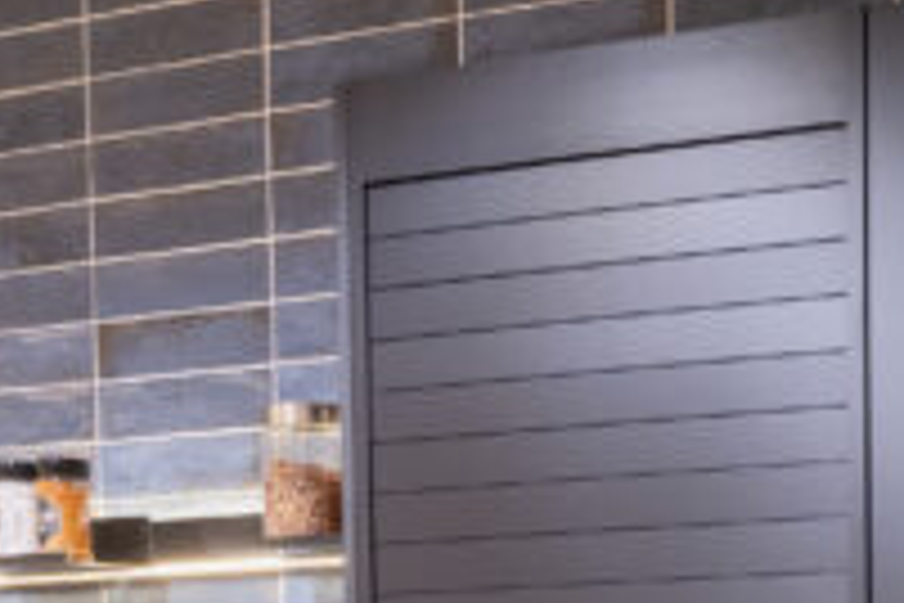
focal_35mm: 125
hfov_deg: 15.8
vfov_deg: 10.3
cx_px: 1070
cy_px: 1150
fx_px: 3127
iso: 400
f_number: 8
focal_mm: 24.5
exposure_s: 1/15
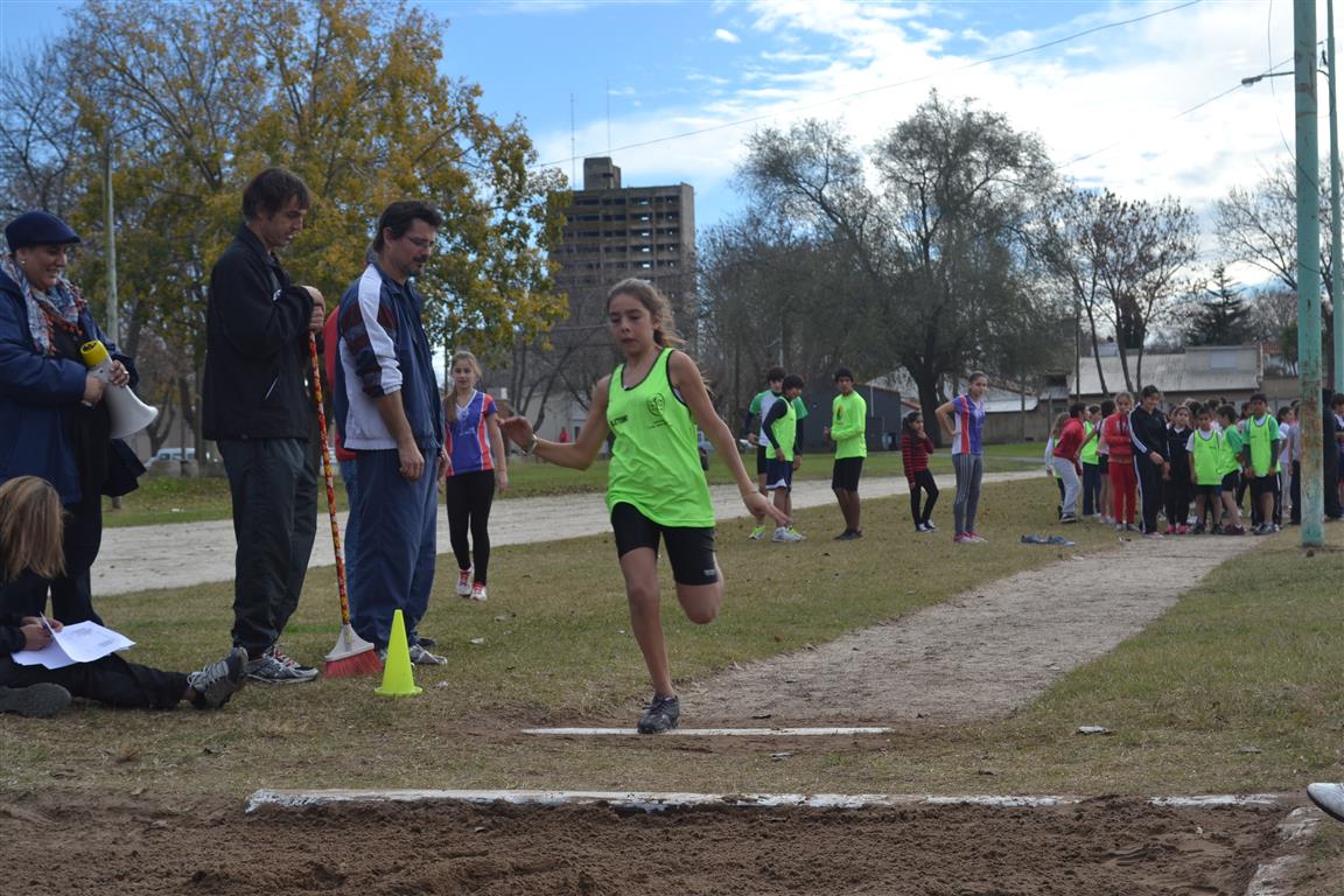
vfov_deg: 18.9
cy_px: 448
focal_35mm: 72
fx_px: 2688
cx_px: 672
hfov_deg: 28.1
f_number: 8
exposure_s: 1/250
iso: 100
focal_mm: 48
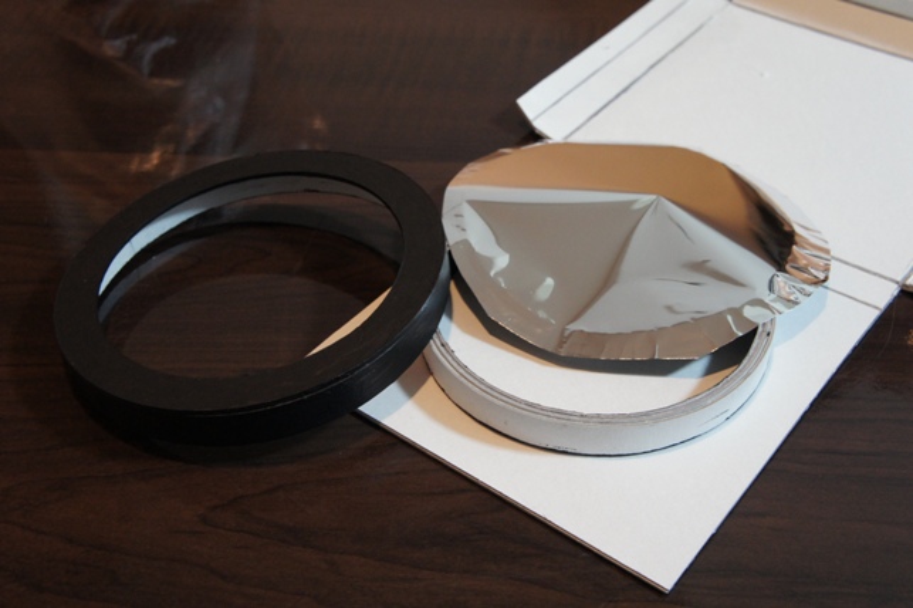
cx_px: 456
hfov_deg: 42.3
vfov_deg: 28.9
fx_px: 1179
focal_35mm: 46
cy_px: 304
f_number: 8
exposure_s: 1/8
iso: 1600
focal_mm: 31
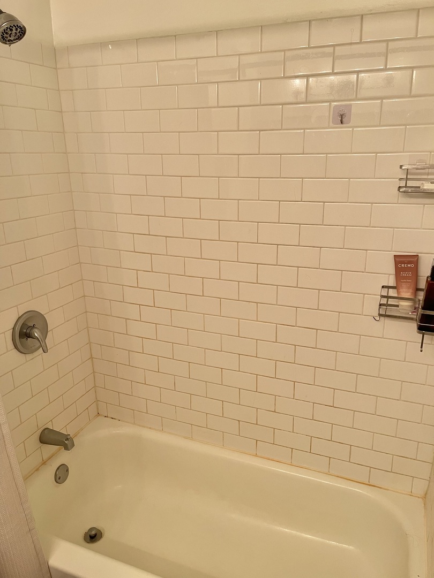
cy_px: 289
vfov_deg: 69.4
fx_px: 418
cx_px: 217
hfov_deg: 54.9
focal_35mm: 25
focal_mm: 5.1
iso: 125
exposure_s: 1/60
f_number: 1.6
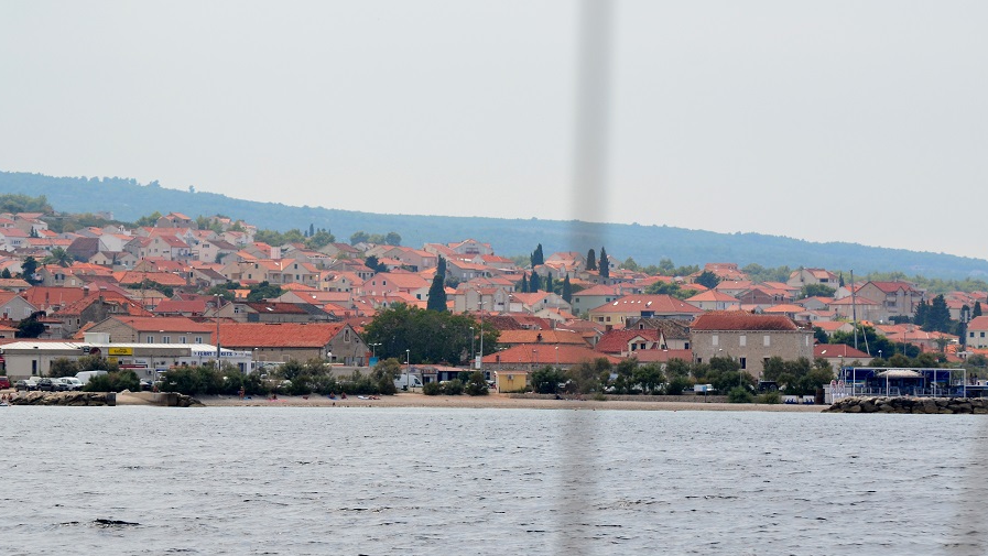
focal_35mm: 192
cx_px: 452
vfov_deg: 6.3
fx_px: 5031
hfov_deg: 11.2
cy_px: 292
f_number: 5.6
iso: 400
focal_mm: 110
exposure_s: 1/2500
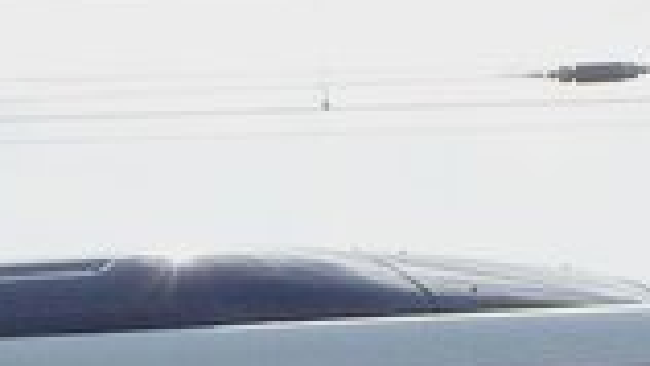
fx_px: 7707
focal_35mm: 447
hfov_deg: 4.8
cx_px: 642
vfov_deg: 2.7
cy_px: 679
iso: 125
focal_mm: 9.7
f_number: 7.6
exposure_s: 1/640
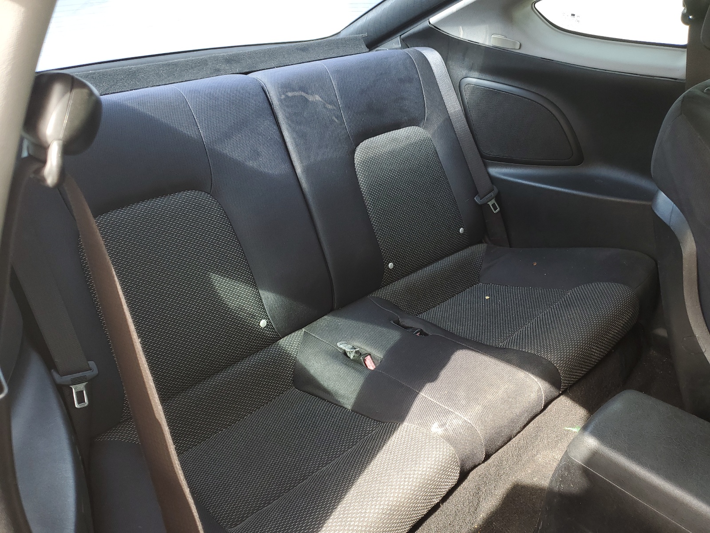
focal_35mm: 26
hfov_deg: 67.3
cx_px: 355
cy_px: 266
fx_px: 533
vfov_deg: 53.1
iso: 50
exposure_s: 1/156
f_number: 1.5
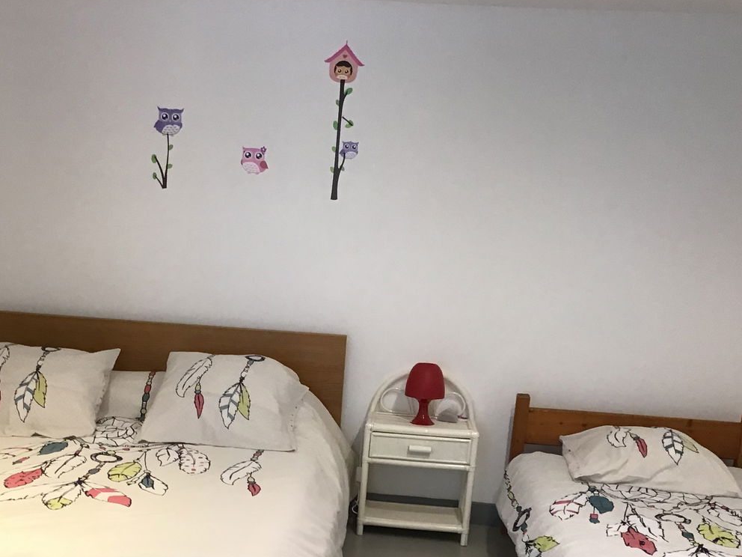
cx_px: 263
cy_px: 433
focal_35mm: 50
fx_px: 1072
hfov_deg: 37.9
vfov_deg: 28.6
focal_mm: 3.3
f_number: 2.4
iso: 100
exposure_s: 1/33
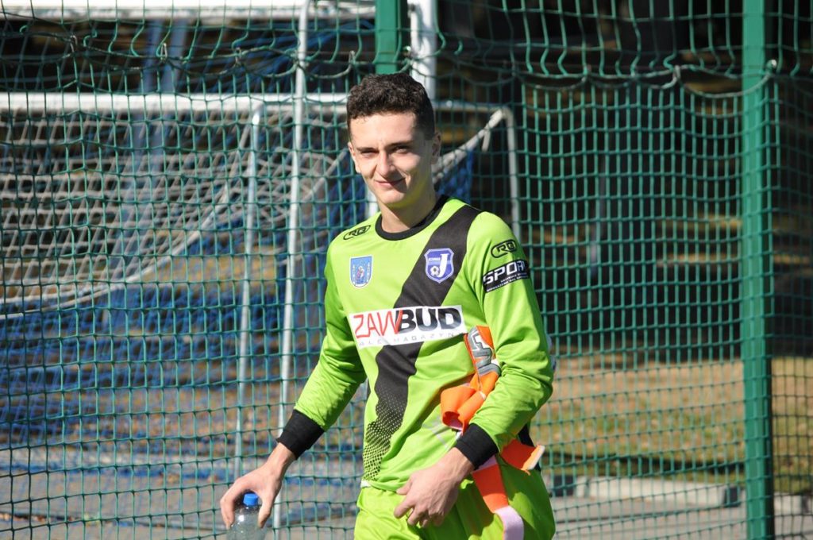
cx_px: 406
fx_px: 3924
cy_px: 270
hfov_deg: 11.8
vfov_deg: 7.9
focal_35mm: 174
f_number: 6.3
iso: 400
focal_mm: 116
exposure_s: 1/1600
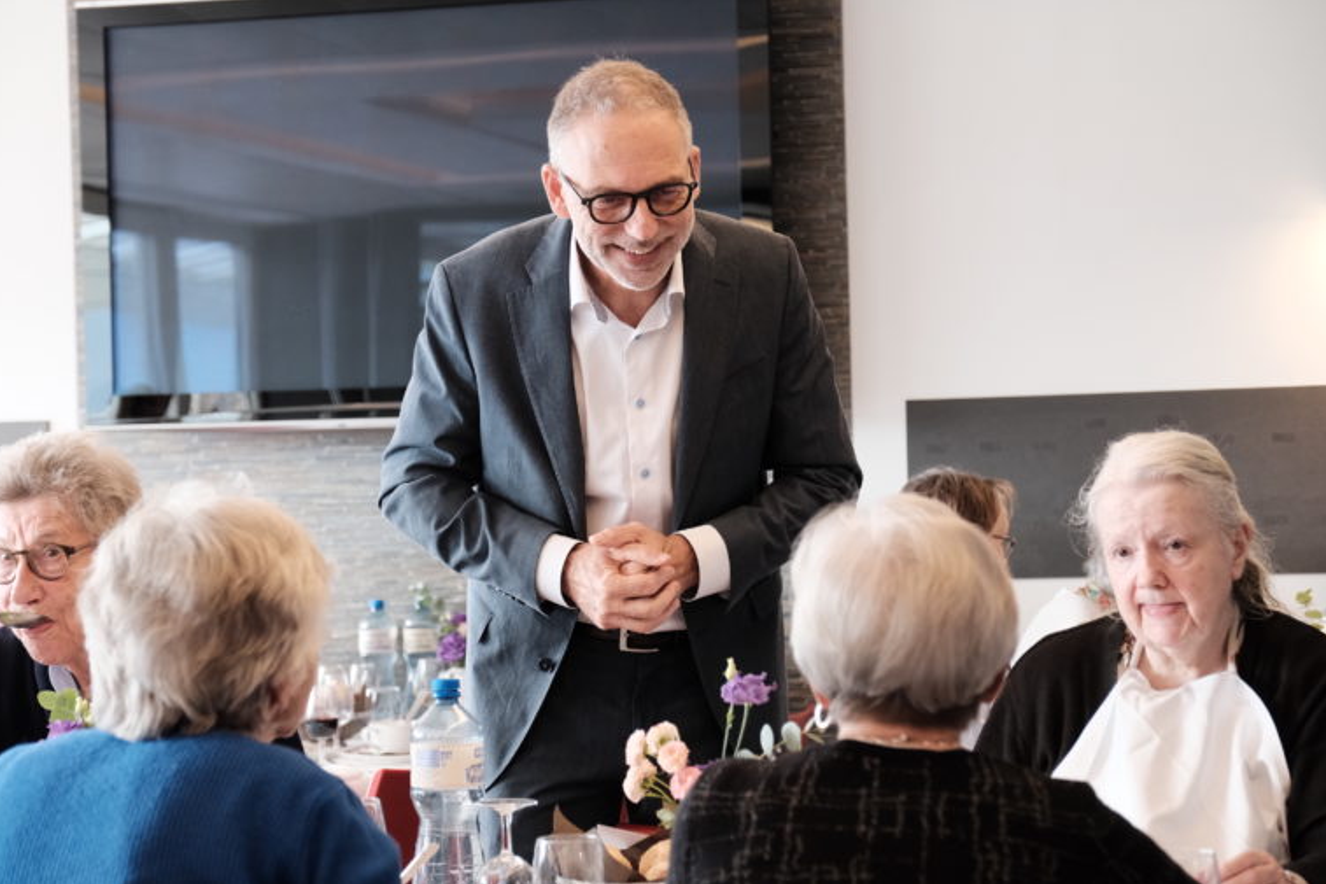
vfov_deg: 16.3
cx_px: 659
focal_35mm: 84
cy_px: 445
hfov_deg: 24.2
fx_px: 3094
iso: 1600
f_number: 4
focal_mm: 55
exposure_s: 1/80
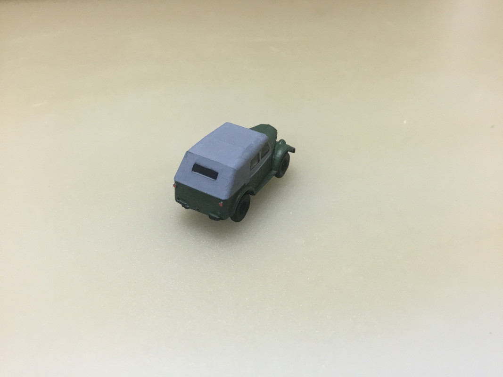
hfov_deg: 58.4
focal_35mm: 31
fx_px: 450
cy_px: 188
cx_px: 252
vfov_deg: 45.4
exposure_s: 1/30
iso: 64
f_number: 2.4
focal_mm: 3.3
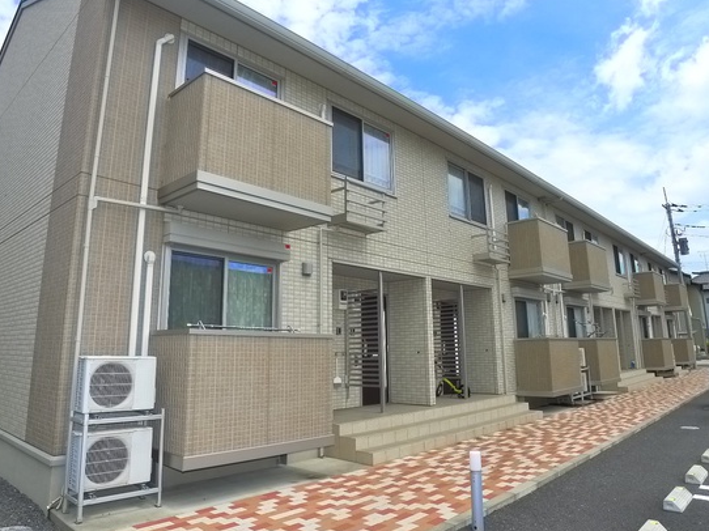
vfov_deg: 45.3
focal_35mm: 31
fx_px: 635
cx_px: 345
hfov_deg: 58.4
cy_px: 230
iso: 400
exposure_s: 1/800
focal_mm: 5.1
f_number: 4
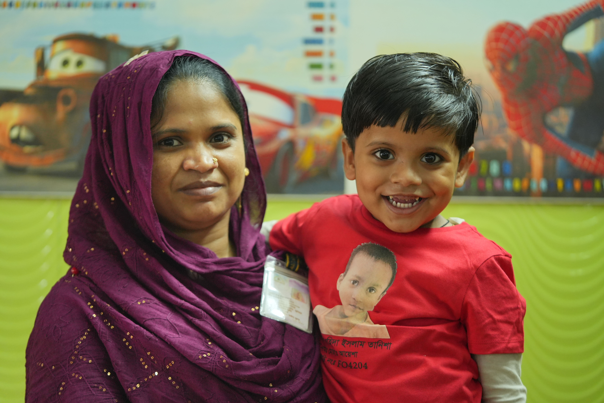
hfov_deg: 22.6
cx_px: 302
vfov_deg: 15.2
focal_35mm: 90
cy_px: 202
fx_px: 1510
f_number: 2.8
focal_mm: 90
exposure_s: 1/125
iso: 2000
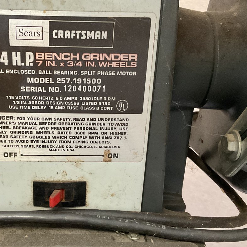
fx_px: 396
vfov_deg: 34.7
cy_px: 132
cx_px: 73
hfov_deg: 34.2
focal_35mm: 49
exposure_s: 1/30
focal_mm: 3
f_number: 1.8
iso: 400
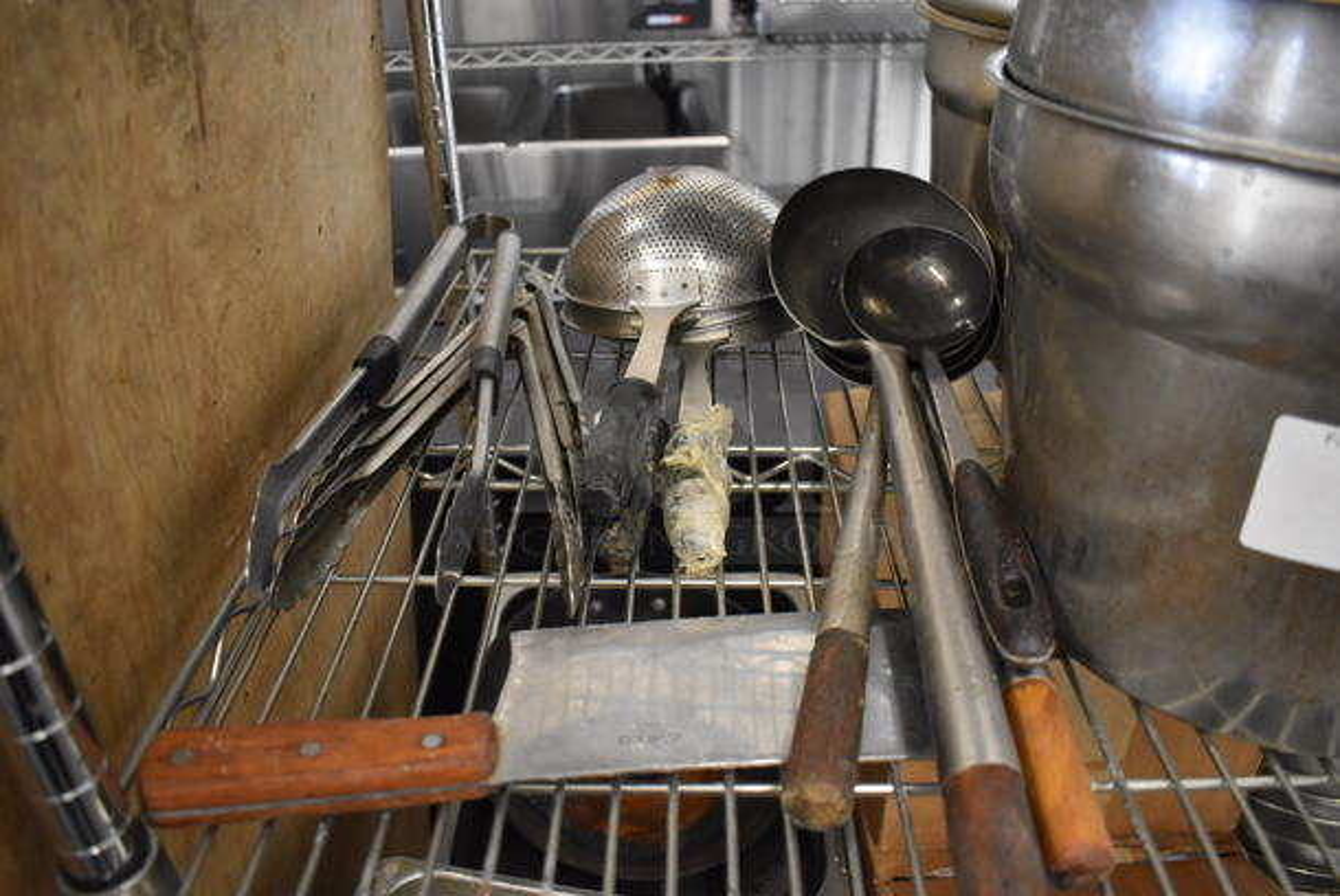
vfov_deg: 48.0
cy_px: 448
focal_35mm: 27
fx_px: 1006
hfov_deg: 67.3
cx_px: 670
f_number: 3.5
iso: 2200
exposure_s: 1/125
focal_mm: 18
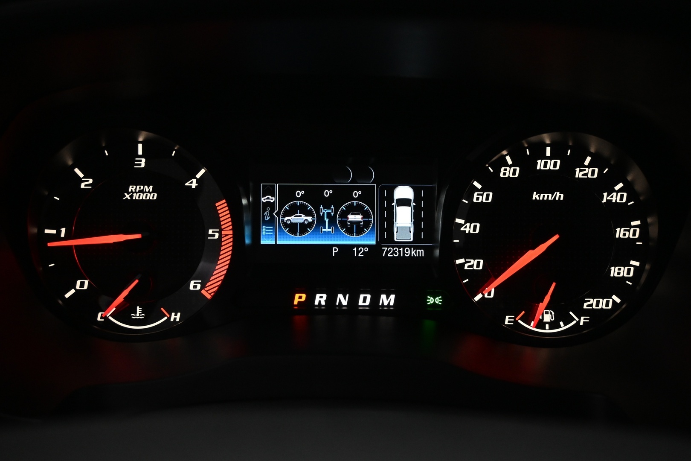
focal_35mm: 41
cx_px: 346
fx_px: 792
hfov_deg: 47.2
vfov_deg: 32.4
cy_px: 230
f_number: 4.5
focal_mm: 27.5
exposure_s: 1/40
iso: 1800
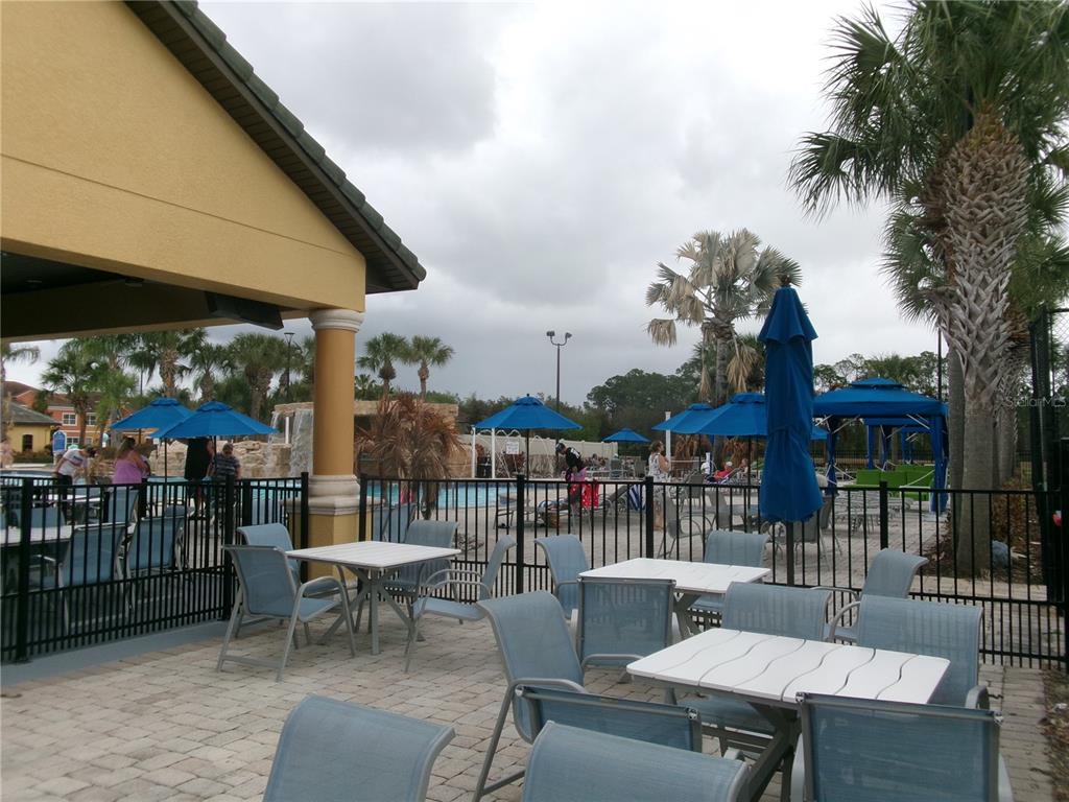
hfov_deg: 63.4
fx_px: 865
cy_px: 401
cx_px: 534
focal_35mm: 28
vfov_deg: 49.7
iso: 100
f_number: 10.8
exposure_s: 1/85
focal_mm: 5.1
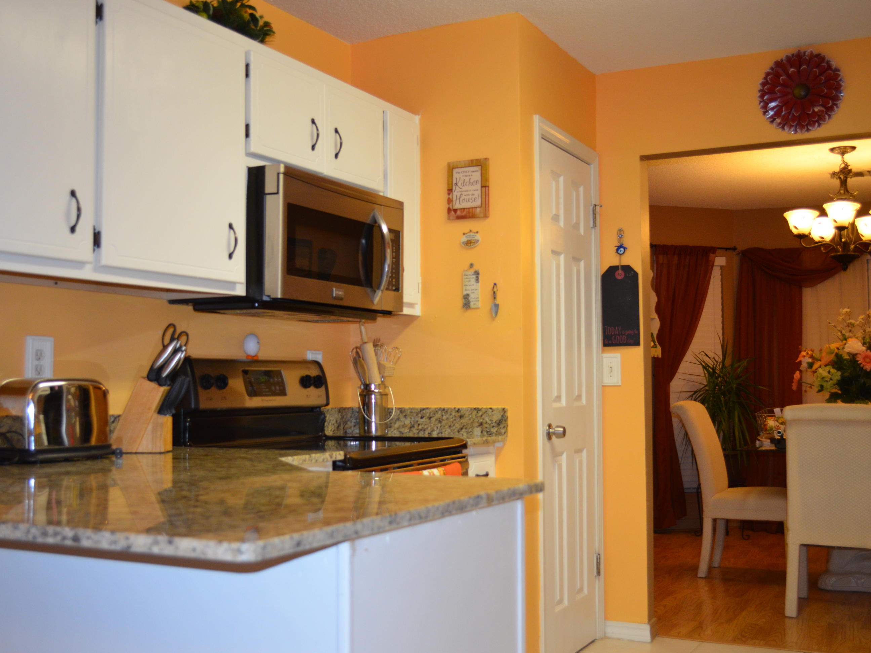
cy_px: 332
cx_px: 386
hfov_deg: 46.7
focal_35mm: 40
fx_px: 1006
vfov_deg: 36.0
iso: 900
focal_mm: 24
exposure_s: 1/60
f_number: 4
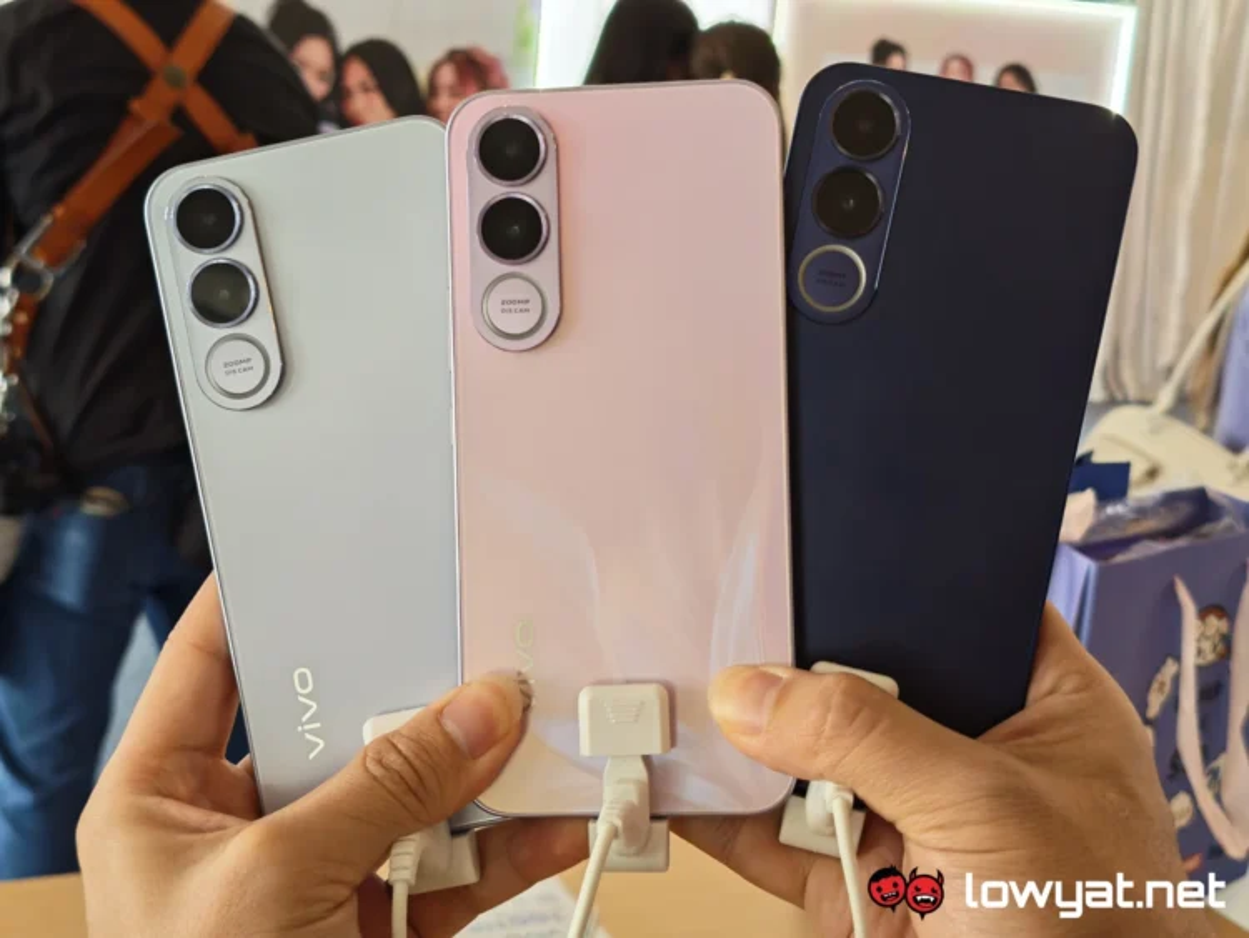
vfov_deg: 31.5
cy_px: 469
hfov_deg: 41.2
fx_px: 1660
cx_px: 624
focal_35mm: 46
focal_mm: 5.4
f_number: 1.6
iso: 64
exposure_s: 1/50
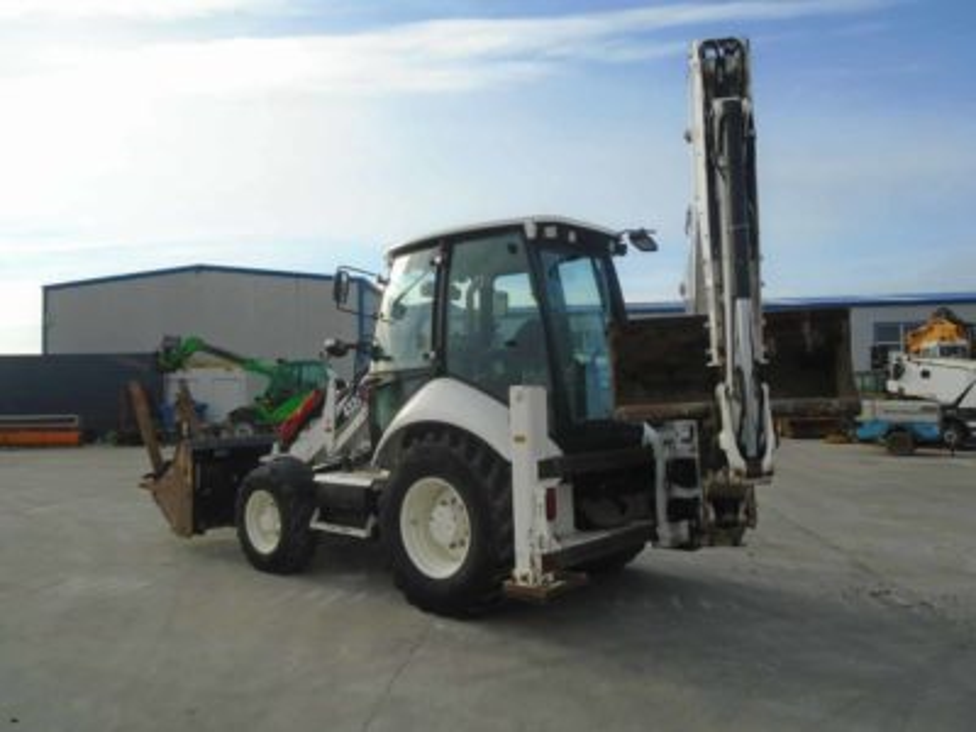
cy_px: 366
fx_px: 733
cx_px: 488
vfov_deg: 53.1
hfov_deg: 67.3
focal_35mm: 26
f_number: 8
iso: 100
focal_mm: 4.6
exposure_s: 1/200
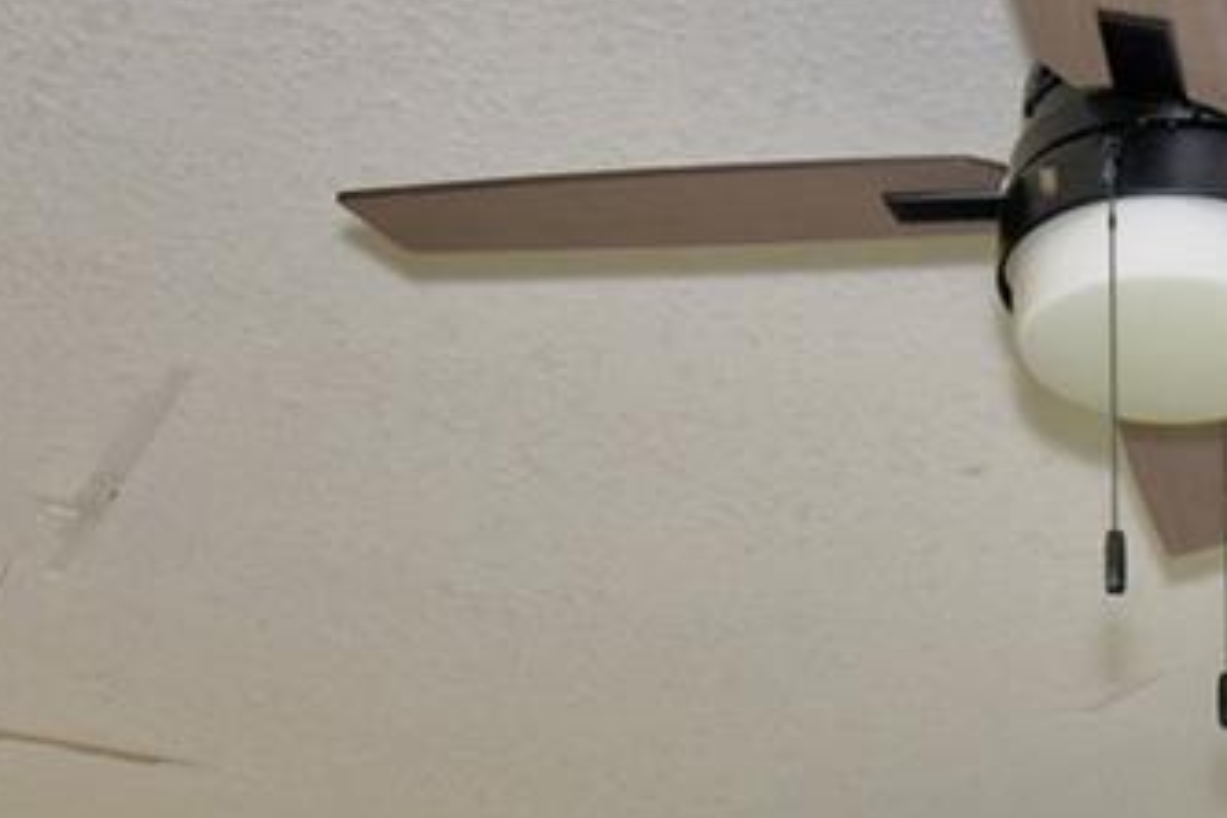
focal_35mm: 72
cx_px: 1157
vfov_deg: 16.2
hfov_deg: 26.9
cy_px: 1433
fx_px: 2454
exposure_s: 1/250
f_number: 6.3
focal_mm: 10
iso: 100
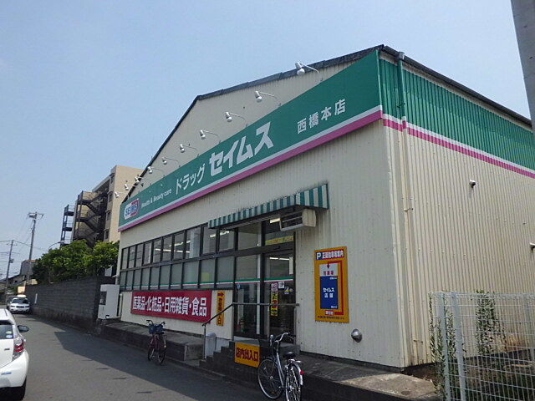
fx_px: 402
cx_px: 268
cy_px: 200
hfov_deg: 67.3
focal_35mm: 26
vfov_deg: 53.1
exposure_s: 1/250
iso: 64
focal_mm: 4.7
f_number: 7.9
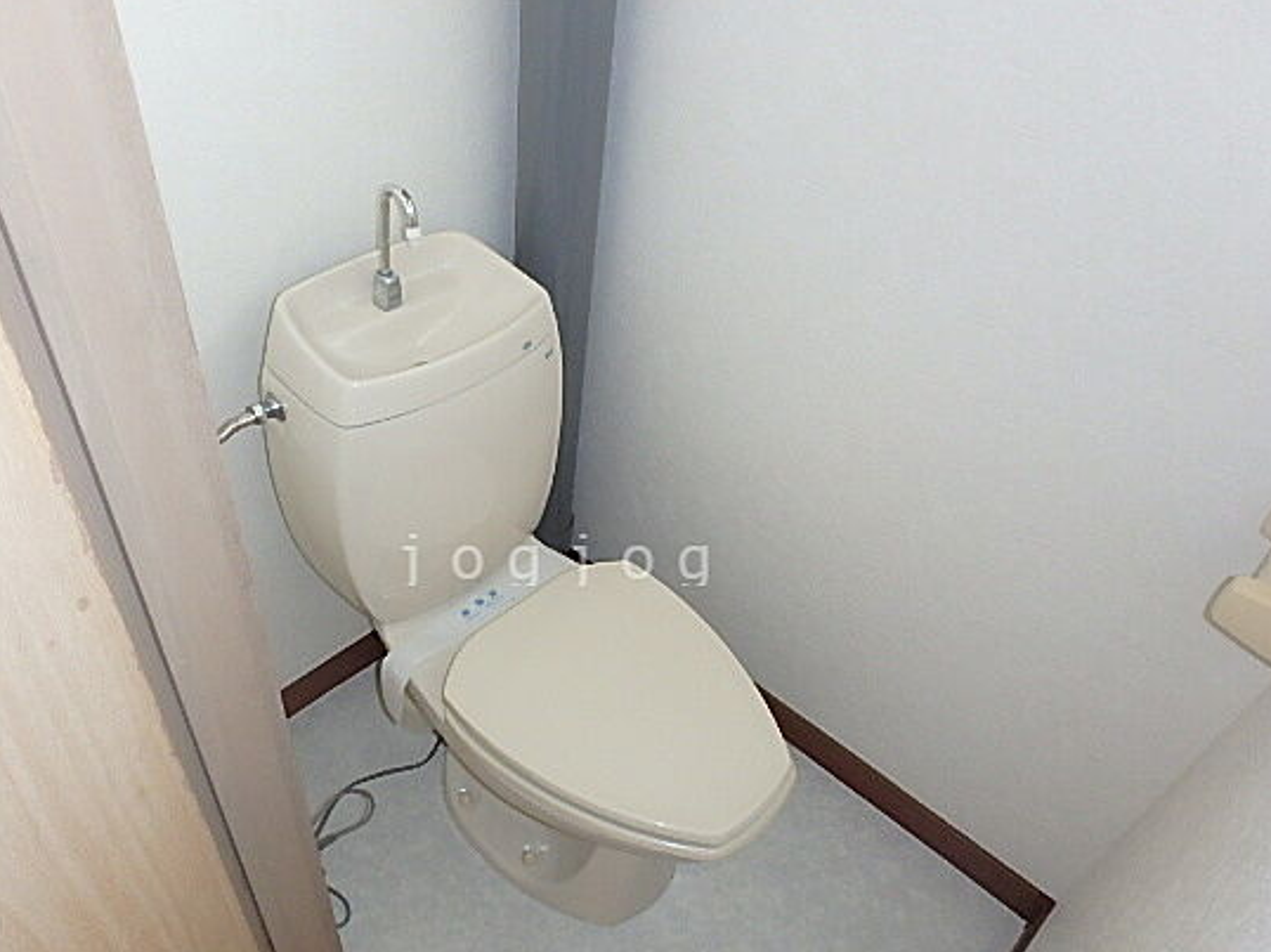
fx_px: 918
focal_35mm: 25
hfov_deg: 69.2
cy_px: 557
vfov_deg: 54.6
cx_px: 560
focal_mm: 3.7
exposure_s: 1/30
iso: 400
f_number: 3.5
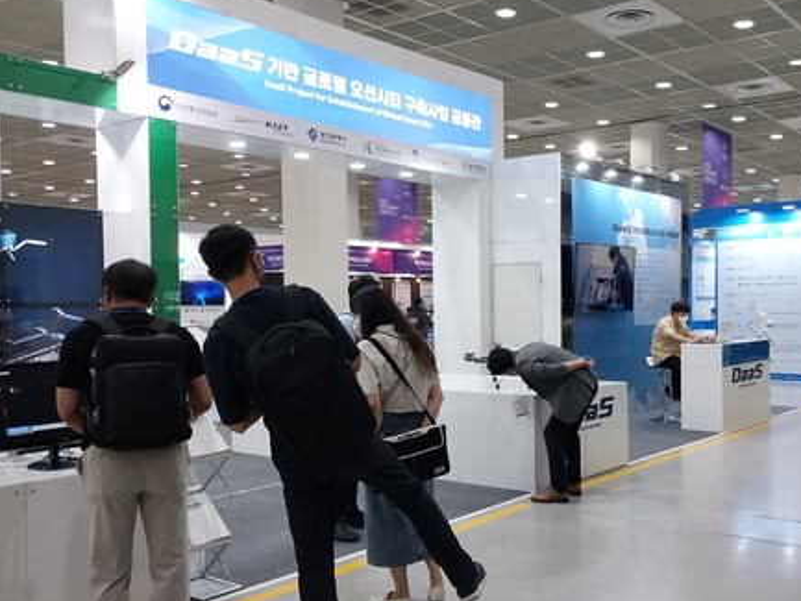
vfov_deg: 39.6
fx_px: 833
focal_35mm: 36
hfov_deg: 50.6
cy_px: 329
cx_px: 524
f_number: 1.8
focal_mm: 4
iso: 100
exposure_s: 1/60
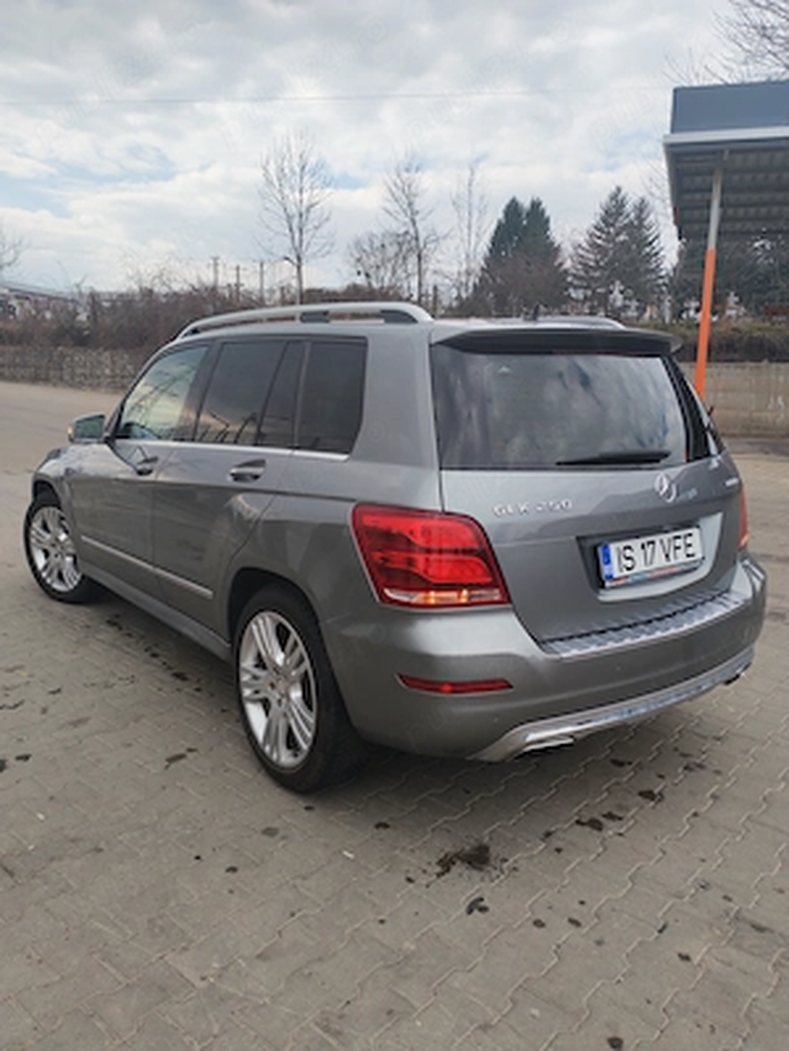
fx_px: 821
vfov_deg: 65.3
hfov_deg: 51.4
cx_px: 394
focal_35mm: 27
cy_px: 526
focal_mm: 6.12
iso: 50
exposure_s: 1/510
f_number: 1.9
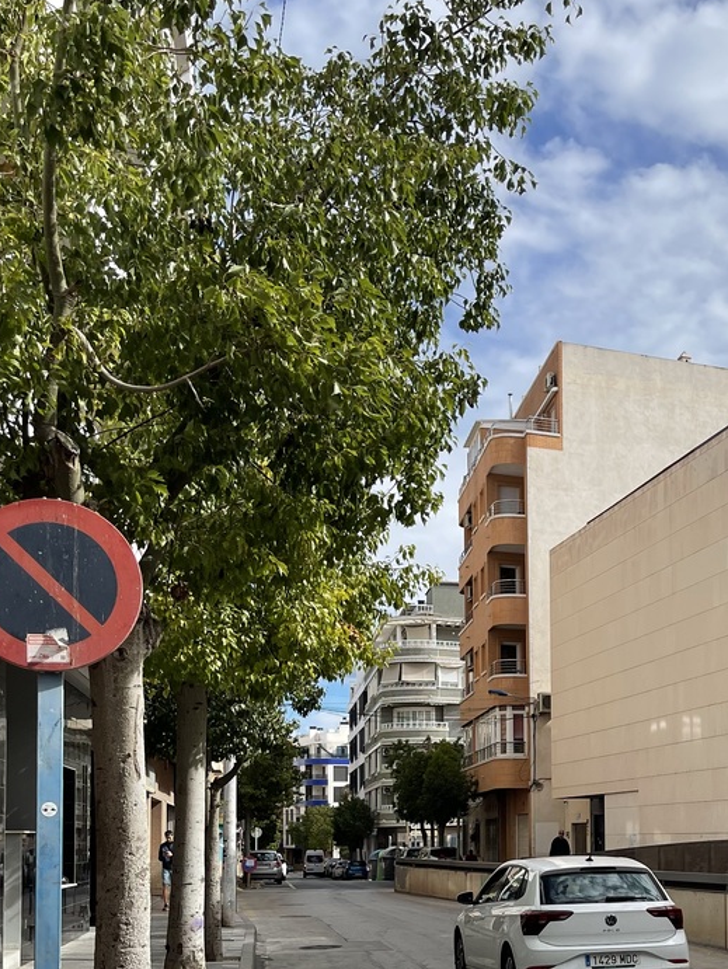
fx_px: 1317
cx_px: 618
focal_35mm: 47
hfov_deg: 29.9
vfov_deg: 38.8
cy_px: 782
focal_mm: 5.1
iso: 32
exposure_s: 1/3448
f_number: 1.6
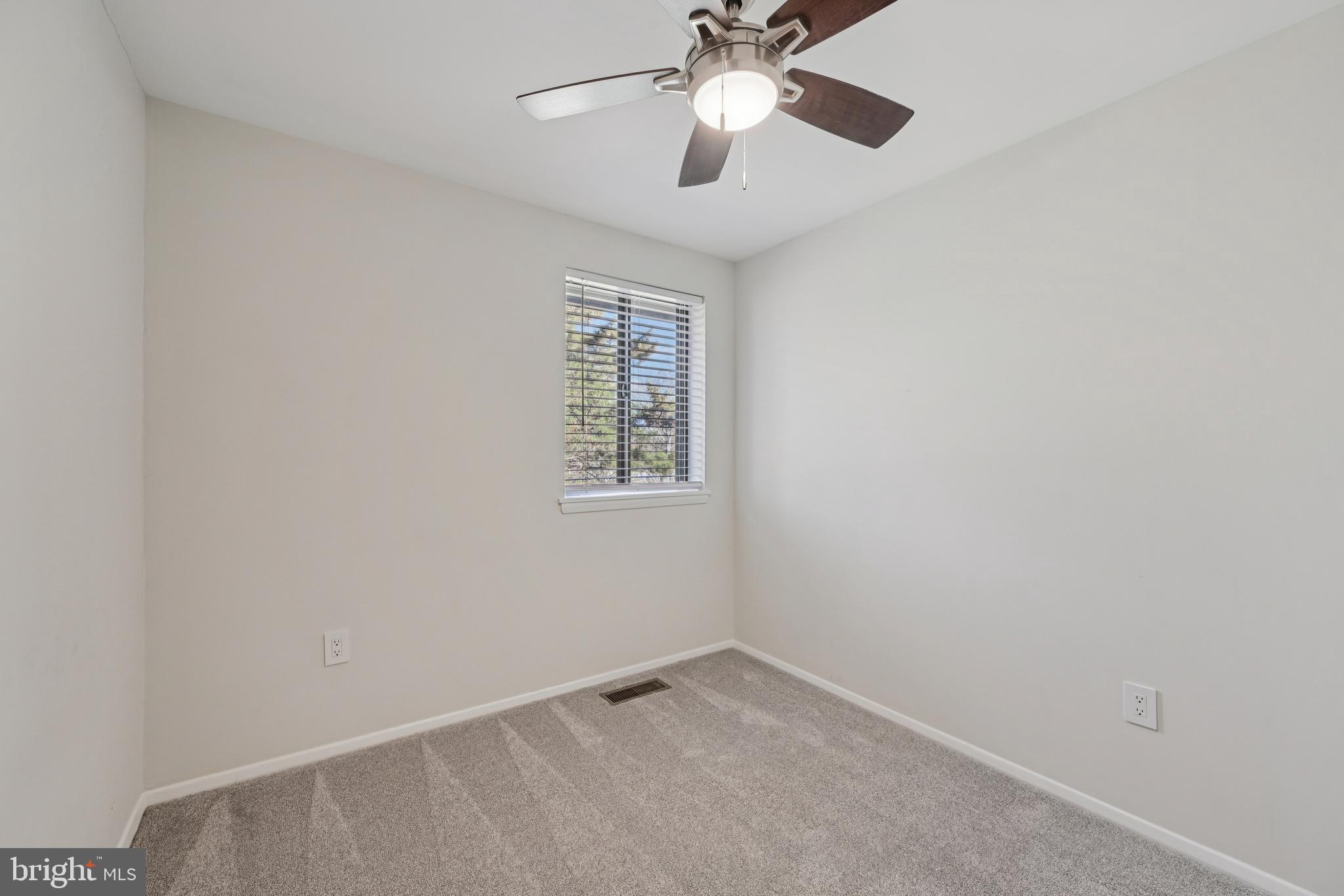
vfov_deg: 81.2
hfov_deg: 104.3
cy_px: 448
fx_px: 523
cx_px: 672
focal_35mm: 14
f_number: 8
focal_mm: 14
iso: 110
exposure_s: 1/15
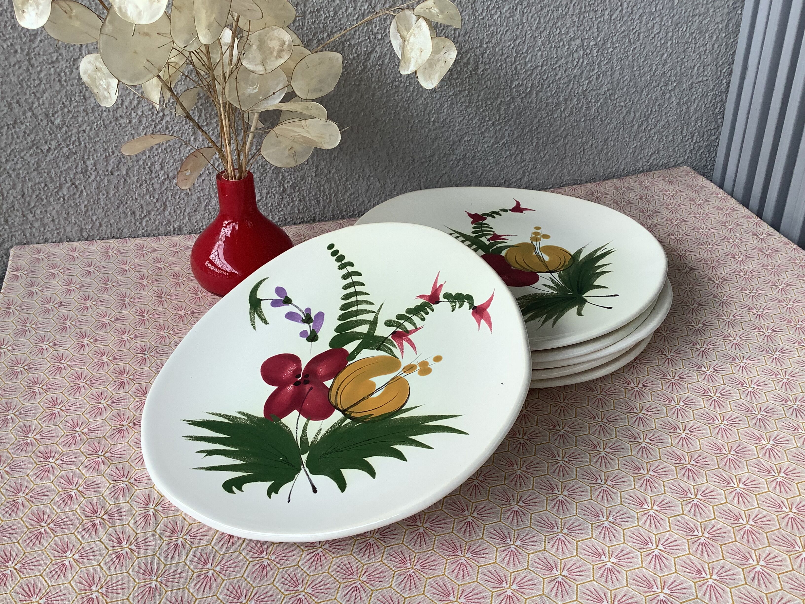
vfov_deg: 45.4
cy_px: 302
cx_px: 402
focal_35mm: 31
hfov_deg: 58.4
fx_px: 721
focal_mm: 3.3
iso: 32
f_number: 2.4
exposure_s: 1/120
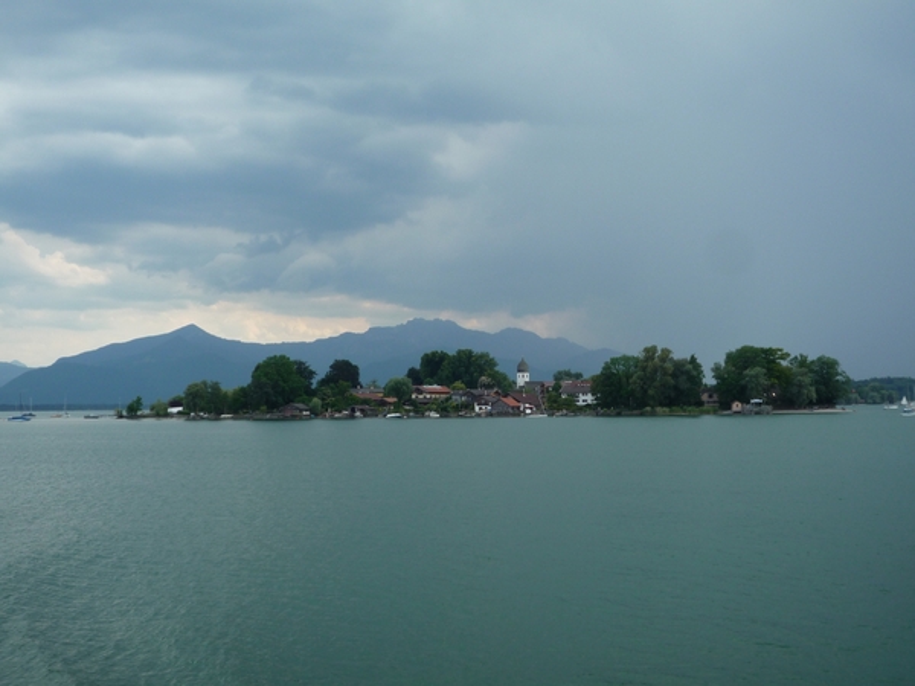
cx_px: 458
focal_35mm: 44
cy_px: 343
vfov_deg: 32.9
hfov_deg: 42.9
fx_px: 1163
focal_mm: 7.8
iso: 100
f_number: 4.3
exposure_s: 1/320
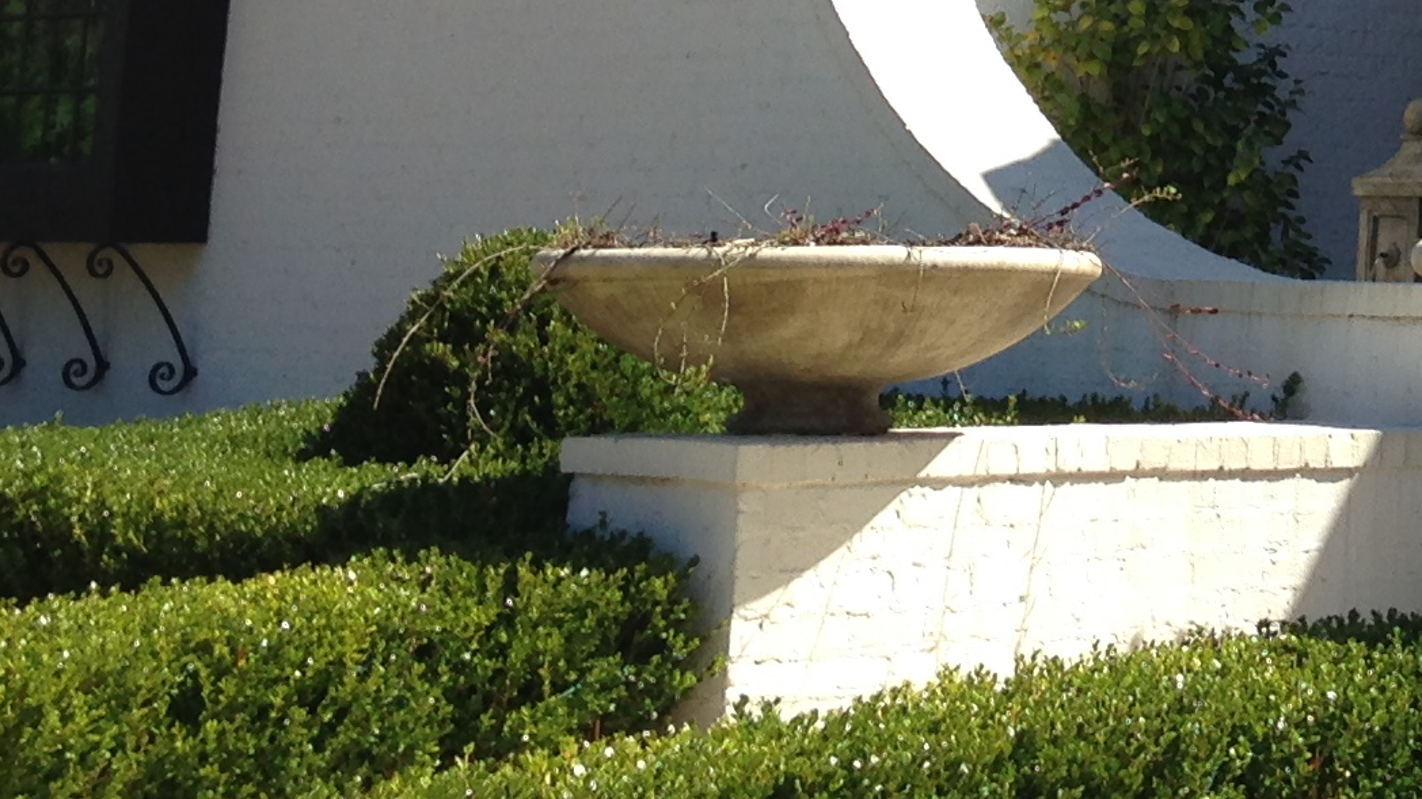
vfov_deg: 10.4
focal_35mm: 112
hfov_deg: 18.2
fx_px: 4222
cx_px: 1672
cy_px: -487
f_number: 2.4
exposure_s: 1/935
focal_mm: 4.12
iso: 50
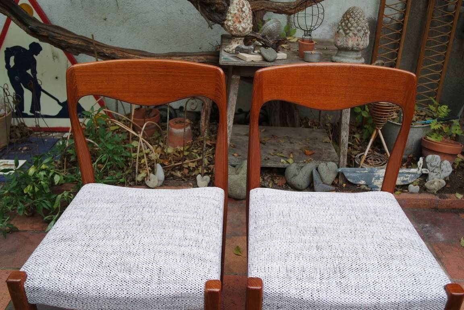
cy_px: 155
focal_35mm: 30
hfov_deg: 61.9
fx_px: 387
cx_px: 232
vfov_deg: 43.6
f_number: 3.5
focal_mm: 20
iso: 400
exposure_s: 1/40
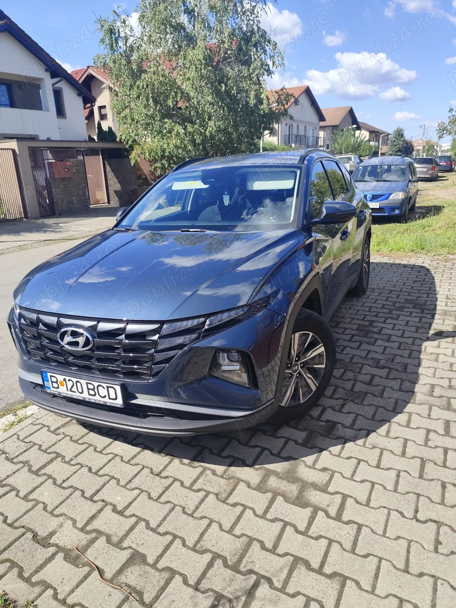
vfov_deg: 73.9
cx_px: 228
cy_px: 304
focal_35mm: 23
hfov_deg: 58.9
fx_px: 404
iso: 50
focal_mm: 6.14
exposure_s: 1/742
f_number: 1.65
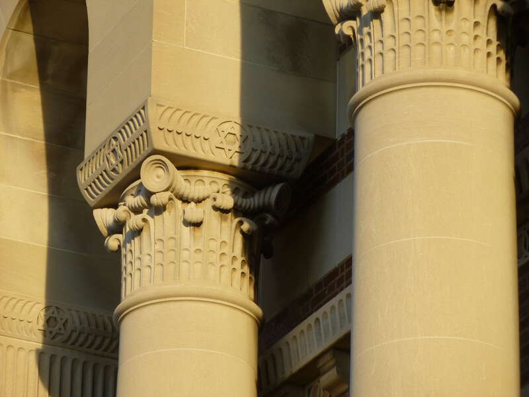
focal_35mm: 227
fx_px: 3469
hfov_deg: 8.7
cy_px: 198
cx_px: 264
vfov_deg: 6.5
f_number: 5.9
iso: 100
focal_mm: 40.5
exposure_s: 1/125
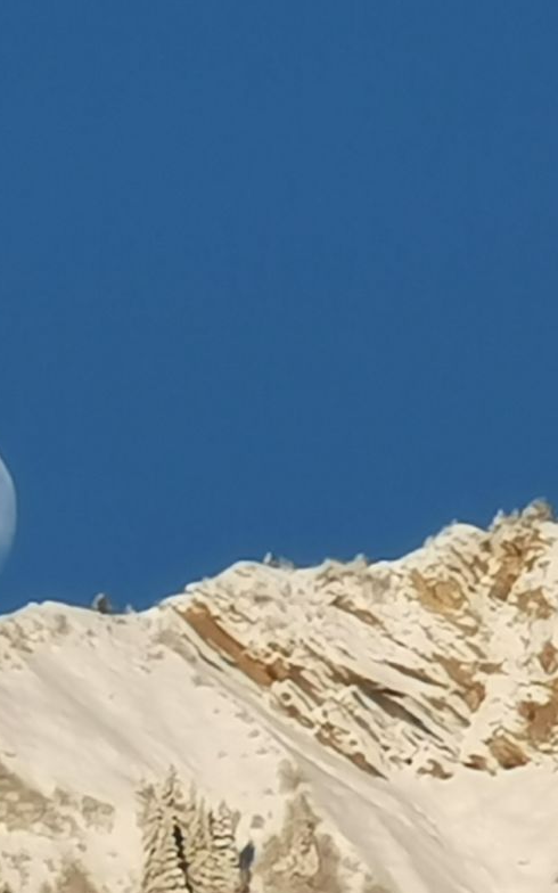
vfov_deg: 2.1
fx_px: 24259
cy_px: 654
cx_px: 372
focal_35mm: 997
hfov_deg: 1.3
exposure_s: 1/500
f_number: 3.4
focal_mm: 14.46
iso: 50
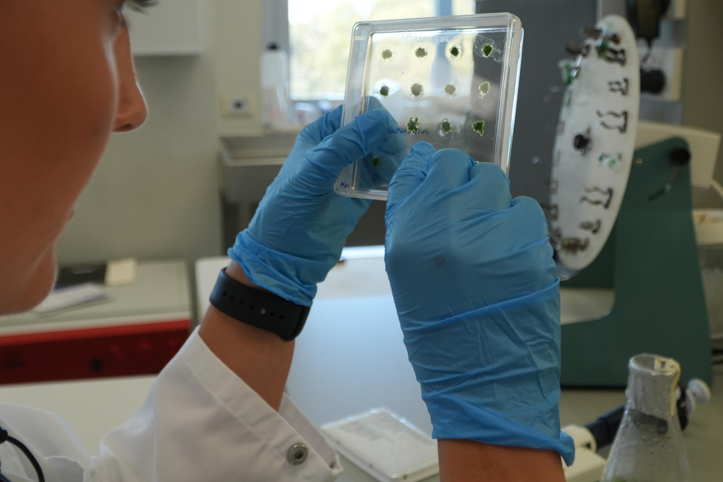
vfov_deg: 34.0
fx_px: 783
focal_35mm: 39
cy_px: 178
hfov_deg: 49.5
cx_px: 330
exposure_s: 1/400
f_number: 4
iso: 500
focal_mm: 18
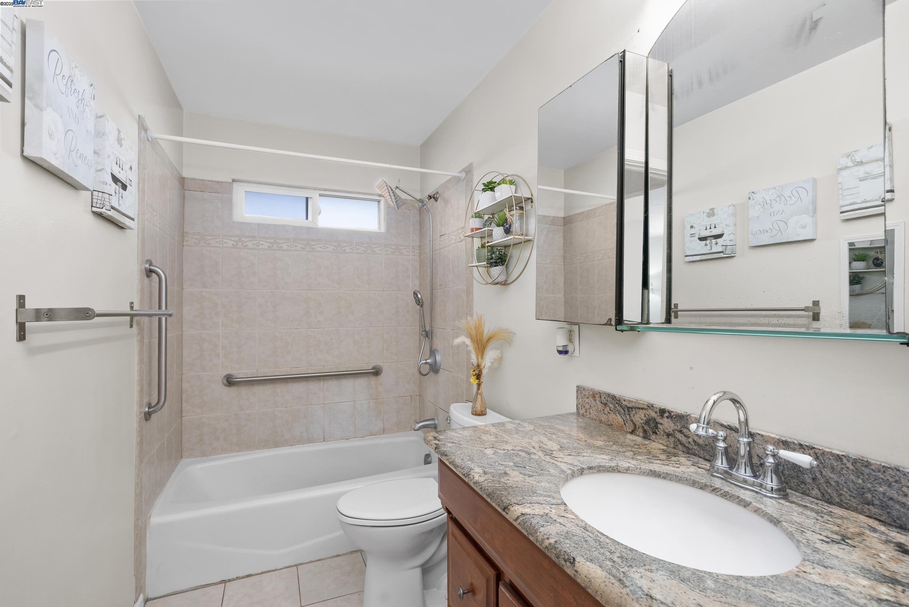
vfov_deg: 73.8
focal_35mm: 16
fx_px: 404
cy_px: 304
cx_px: 454
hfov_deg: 96.7
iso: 400
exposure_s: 1/200
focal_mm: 16
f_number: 9
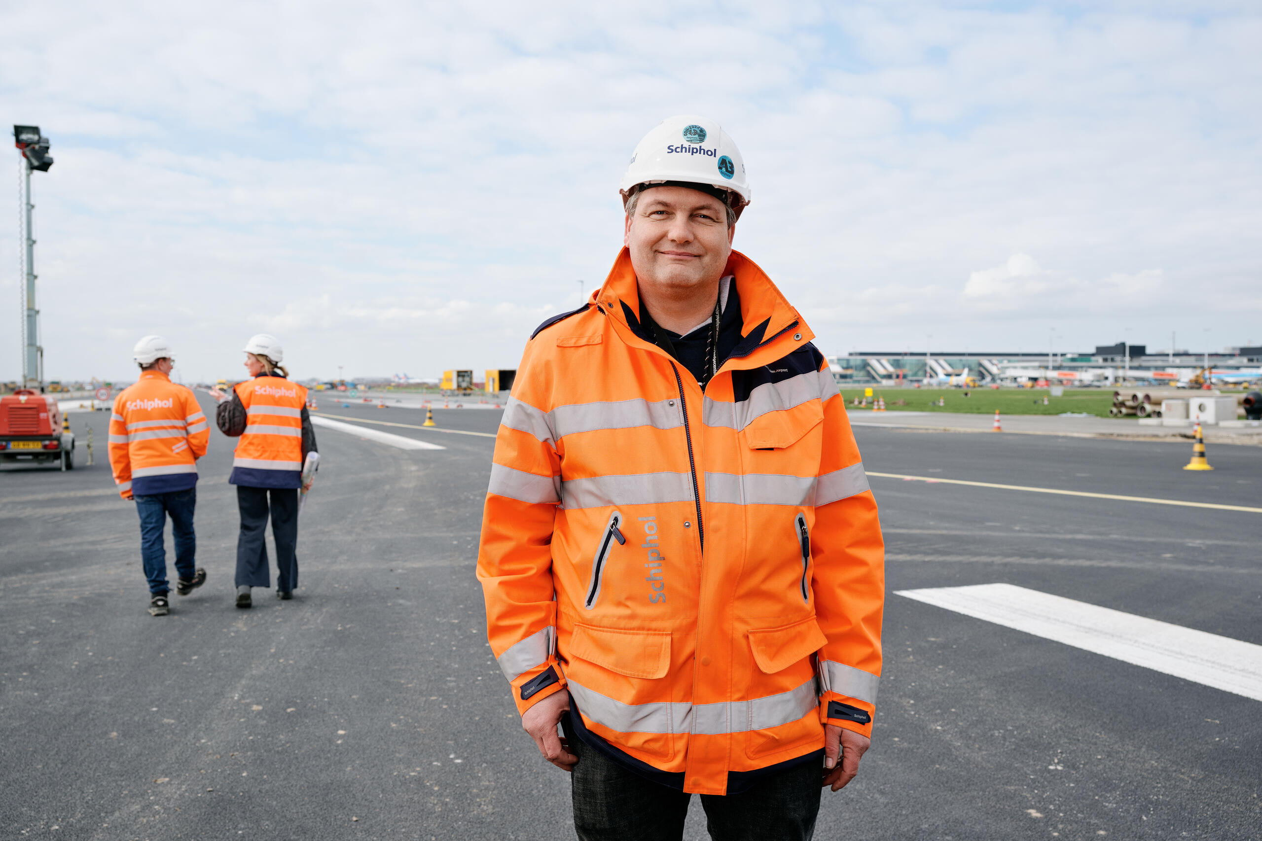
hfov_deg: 53.1
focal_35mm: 36
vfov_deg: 36.9
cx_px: 631
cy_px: 420
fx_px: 1262
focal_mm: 36
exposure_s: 1/200
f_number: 6.3
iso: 64
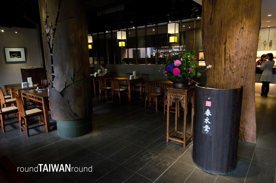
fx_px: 172
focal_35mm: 22
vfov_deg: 56.0
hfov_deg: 77.4
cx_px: 138
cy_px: 92
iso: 1800
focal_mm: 15
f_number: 4.5
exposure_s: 1/60
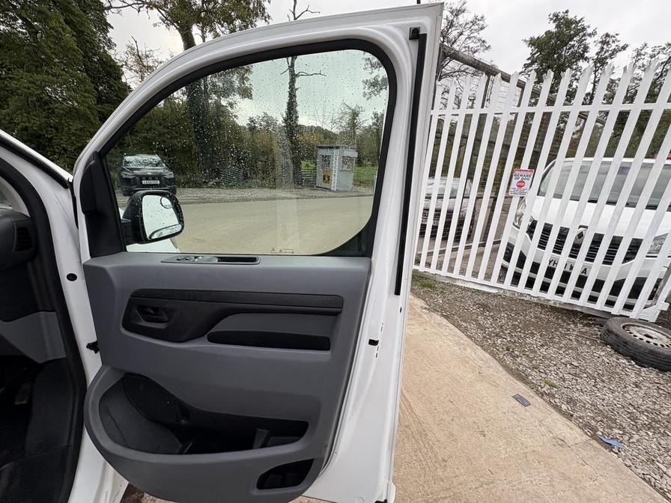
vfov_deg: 85.7
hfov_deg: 102.1
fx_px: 271
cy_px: 252
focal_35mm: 14
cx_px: 336
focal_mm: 2.22
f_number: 2.2
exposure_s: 1/317
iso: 40
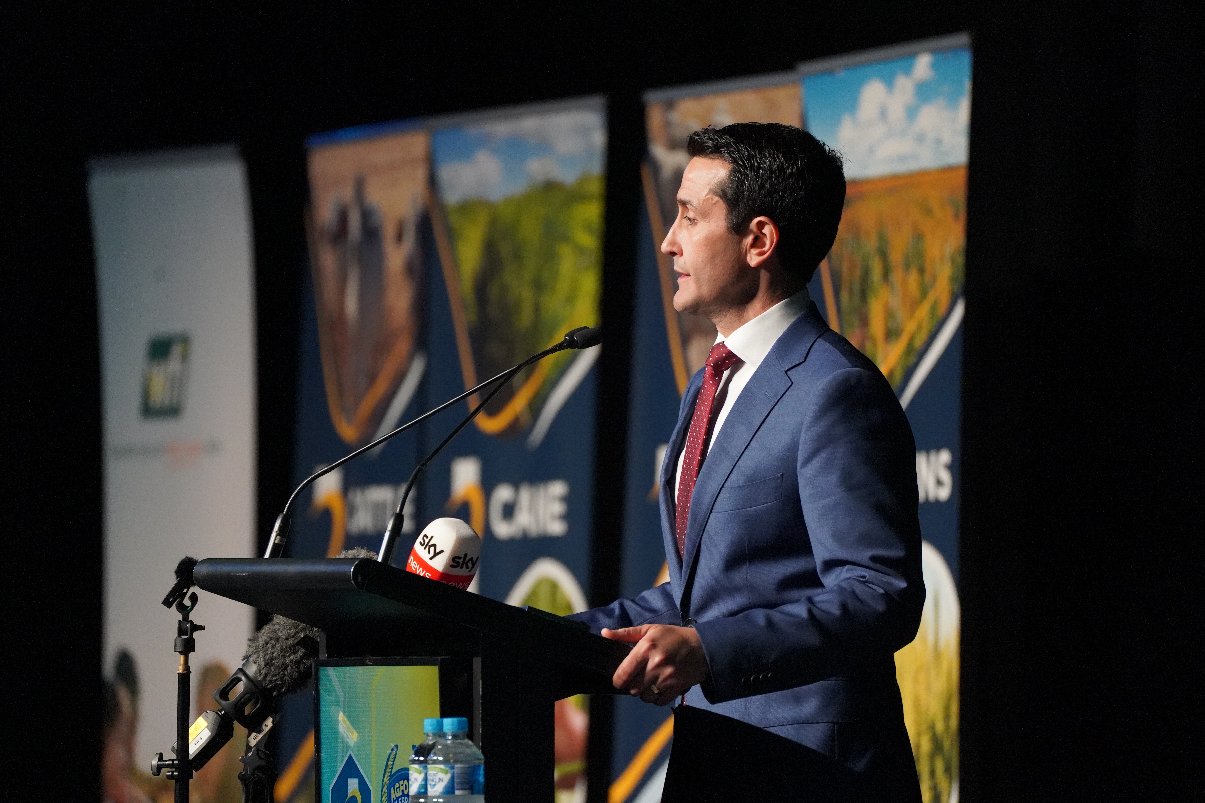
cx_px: 602
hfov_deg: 5.2
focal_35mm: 400
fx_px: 13388
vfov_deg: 3.4
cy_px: 402
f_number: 5.6
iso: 10000
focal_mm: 400
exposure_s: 1/500
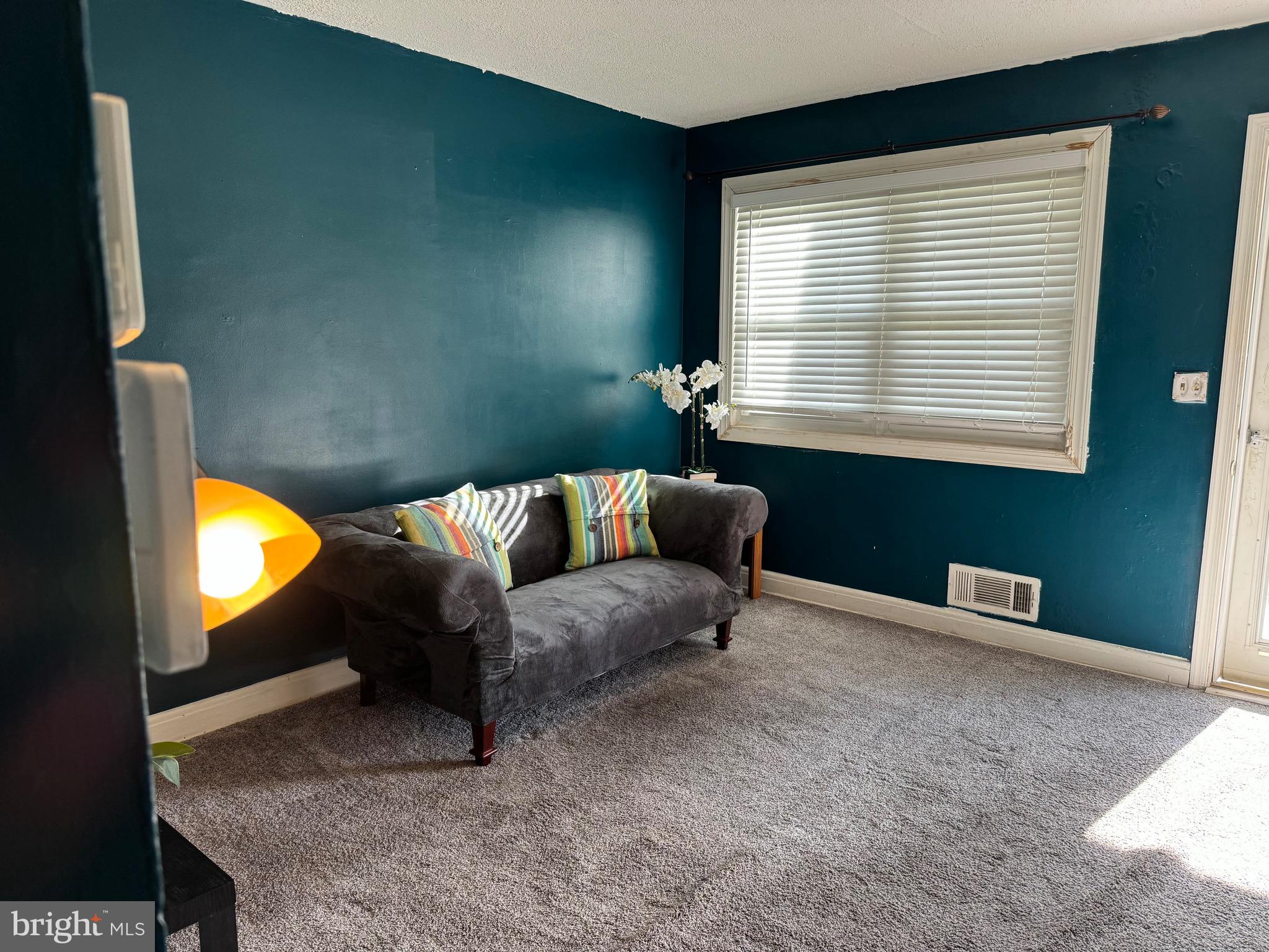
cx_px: 634
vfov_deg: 56.8
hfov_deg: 71.6
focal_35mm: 24
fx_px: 880
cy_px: 476
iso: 125
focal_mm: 6.86
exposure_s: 1/120
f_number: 1.78
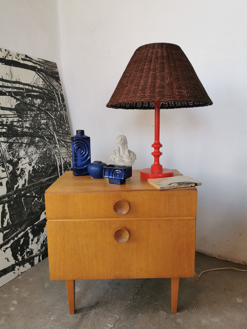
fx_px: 257
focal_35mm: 27
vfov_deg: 65.3
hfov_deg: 51.4
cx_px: 124
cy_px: 164
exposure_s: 1/120
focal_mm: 5.56
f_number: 1.6
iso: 100
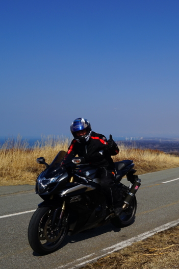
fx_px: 306
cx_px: 147
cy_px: 134
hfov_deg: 31.6
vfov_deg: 47.4
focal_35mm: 41
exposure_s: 1/320
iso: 100
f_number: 11
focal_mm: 18
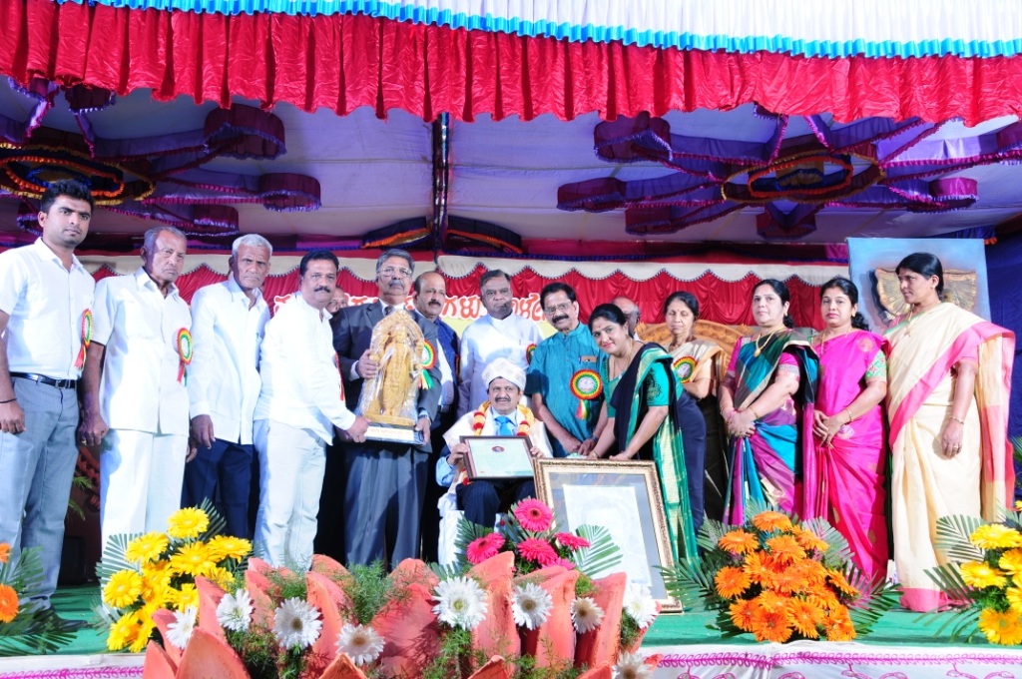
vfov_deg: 36.8
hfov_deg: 53.2
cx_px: 511
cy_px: 340
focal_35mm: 36
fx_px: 1021
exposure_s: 1/125
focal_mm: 24
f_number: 6.3
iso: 200
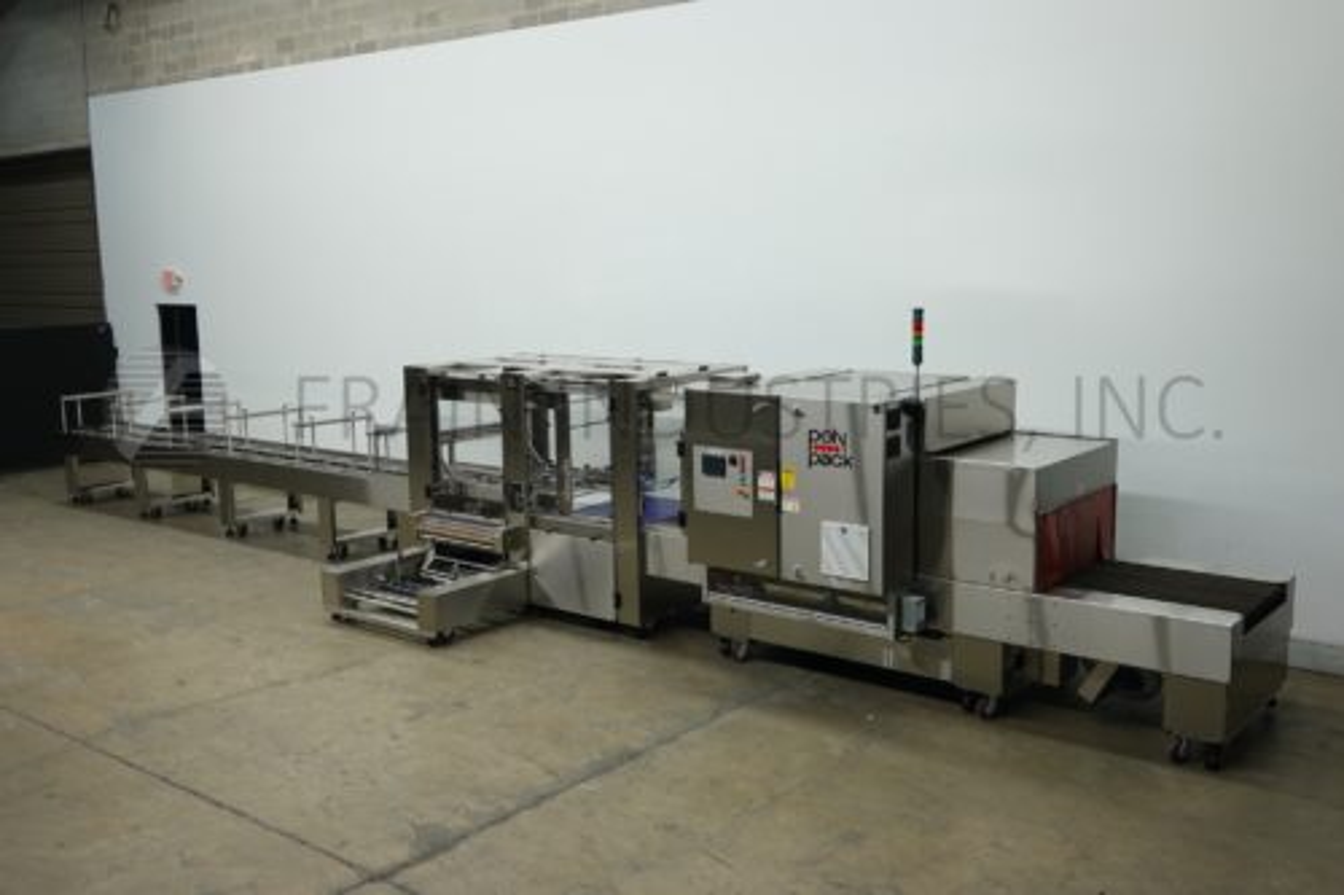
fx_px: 1269
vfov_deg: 38.9
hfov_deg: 55.8
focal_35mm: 34
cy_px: 448
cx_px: 672
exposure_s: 1/40
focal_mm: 12.76
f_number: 3.5
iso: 125
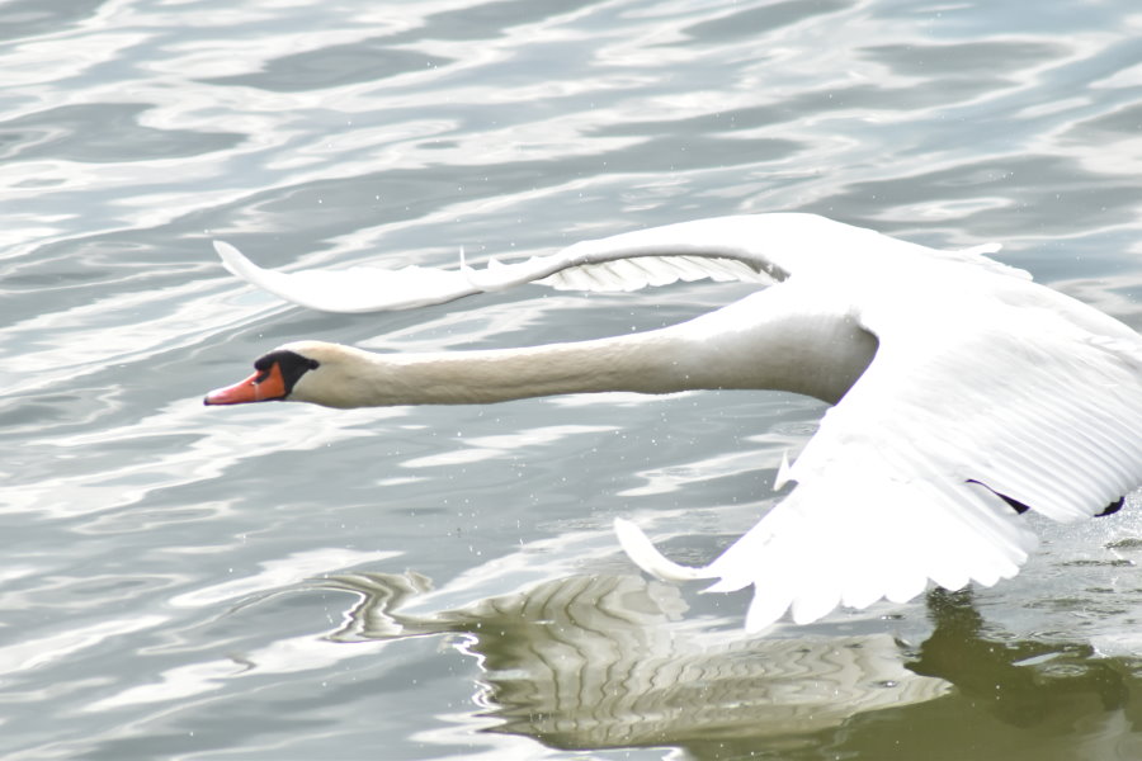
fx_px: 14274
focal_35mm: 450
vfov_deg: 3.1
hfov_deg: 4.6
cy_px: 380
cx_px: 571
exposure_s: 1/2500
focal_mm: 300
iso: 1000
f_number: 9
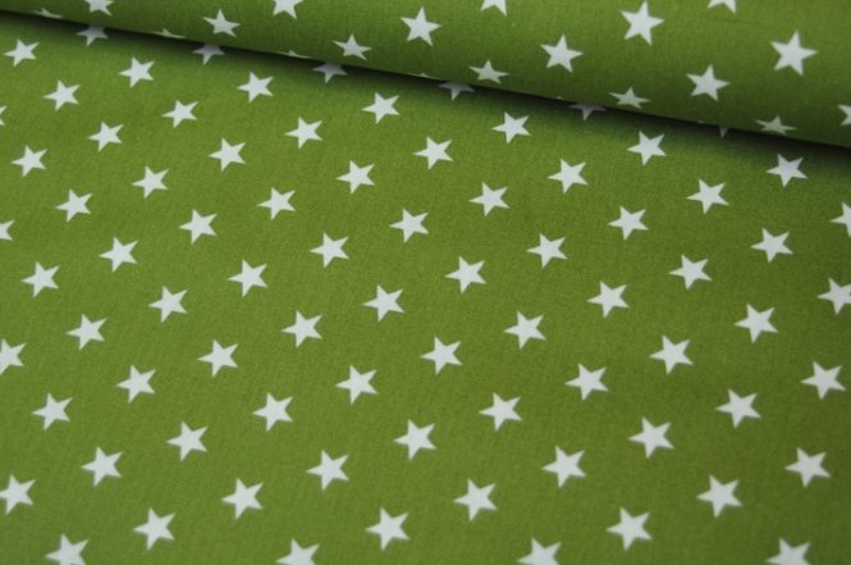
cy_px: 233
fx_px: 1534
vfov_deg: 20.8
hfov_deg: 30.9
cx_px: 348
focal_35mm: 65
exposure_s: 1/100
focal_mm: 36
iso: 400
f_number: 5
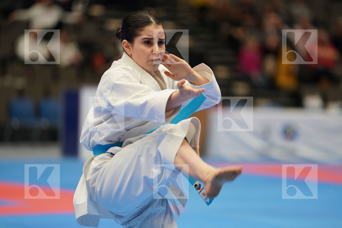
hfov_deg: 10.3
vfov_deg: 6.9
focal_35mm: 200
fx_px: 1900
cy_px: 114
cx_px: 171
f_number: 2.8
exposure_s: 1/500
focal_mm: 200
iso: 1250
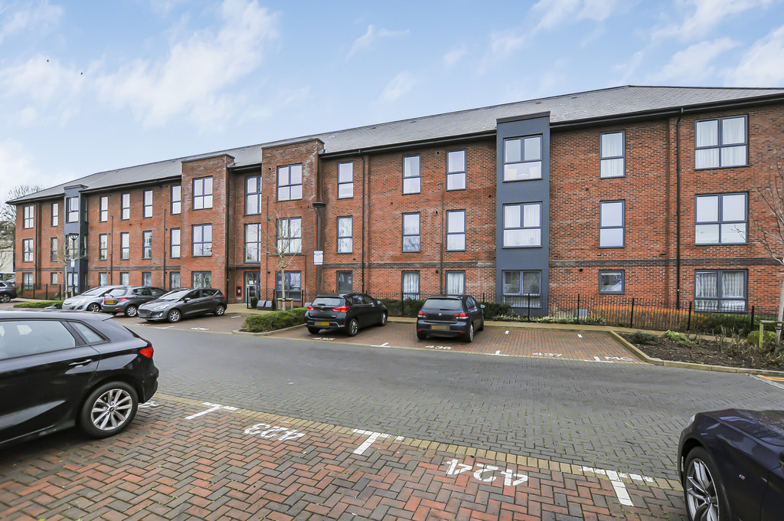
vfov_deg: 77.2
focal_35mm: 15
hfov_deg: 100.5
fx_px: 326
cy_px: 260
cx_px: 392
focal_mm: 10
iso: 640
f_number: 5.6
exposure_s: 1/250
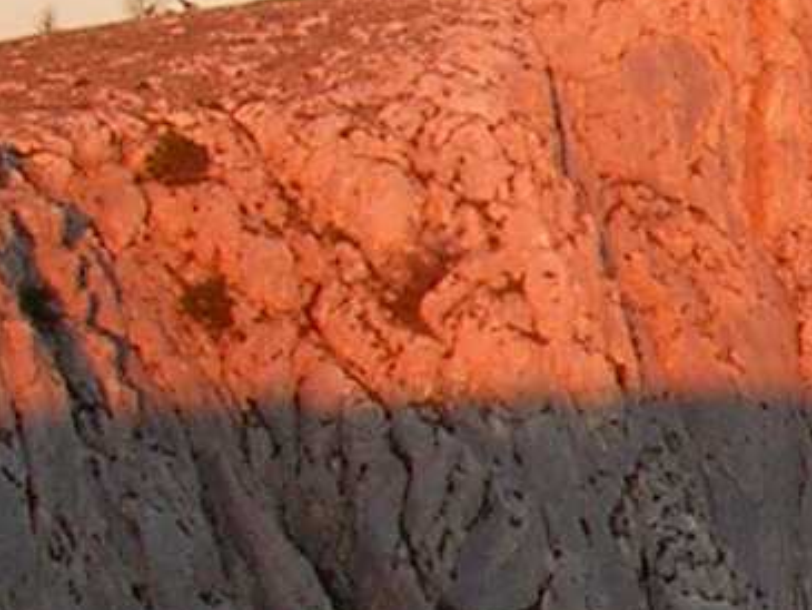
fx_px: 4998
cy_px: 570
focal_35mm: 213
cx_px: 1866
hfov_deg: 8.6
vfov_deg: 7.0
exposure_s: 1/85.3
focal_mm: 5.8
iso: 50
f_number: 2.8
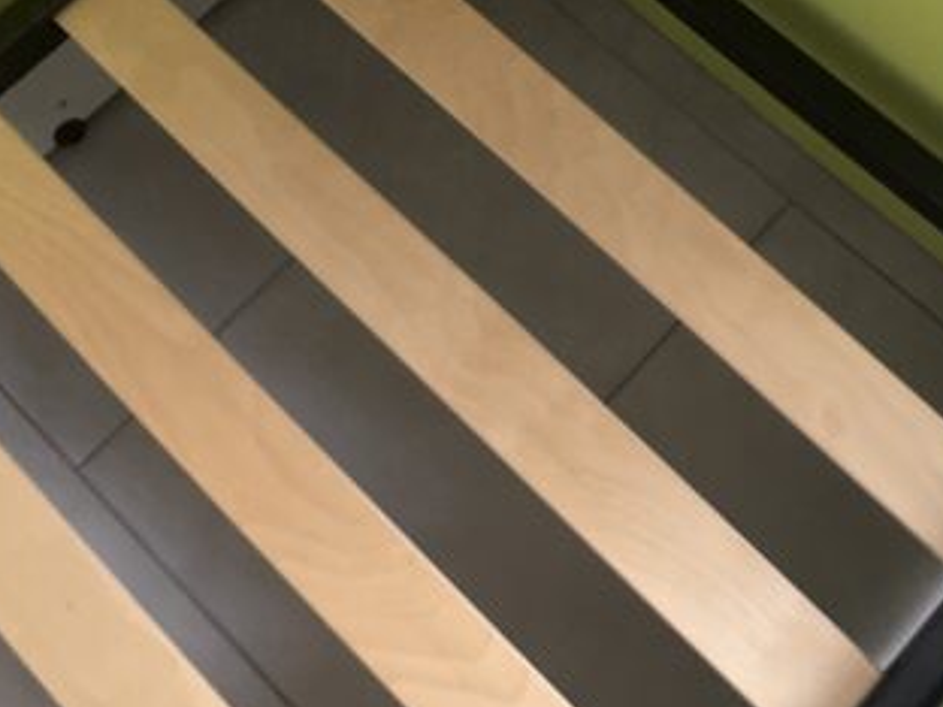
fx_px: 1253
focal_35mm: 46
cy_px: 189
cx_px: 647
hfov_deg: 40.6
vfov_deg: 31.0
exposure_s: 1/30
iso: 640
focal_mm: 3.99
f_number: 1.8
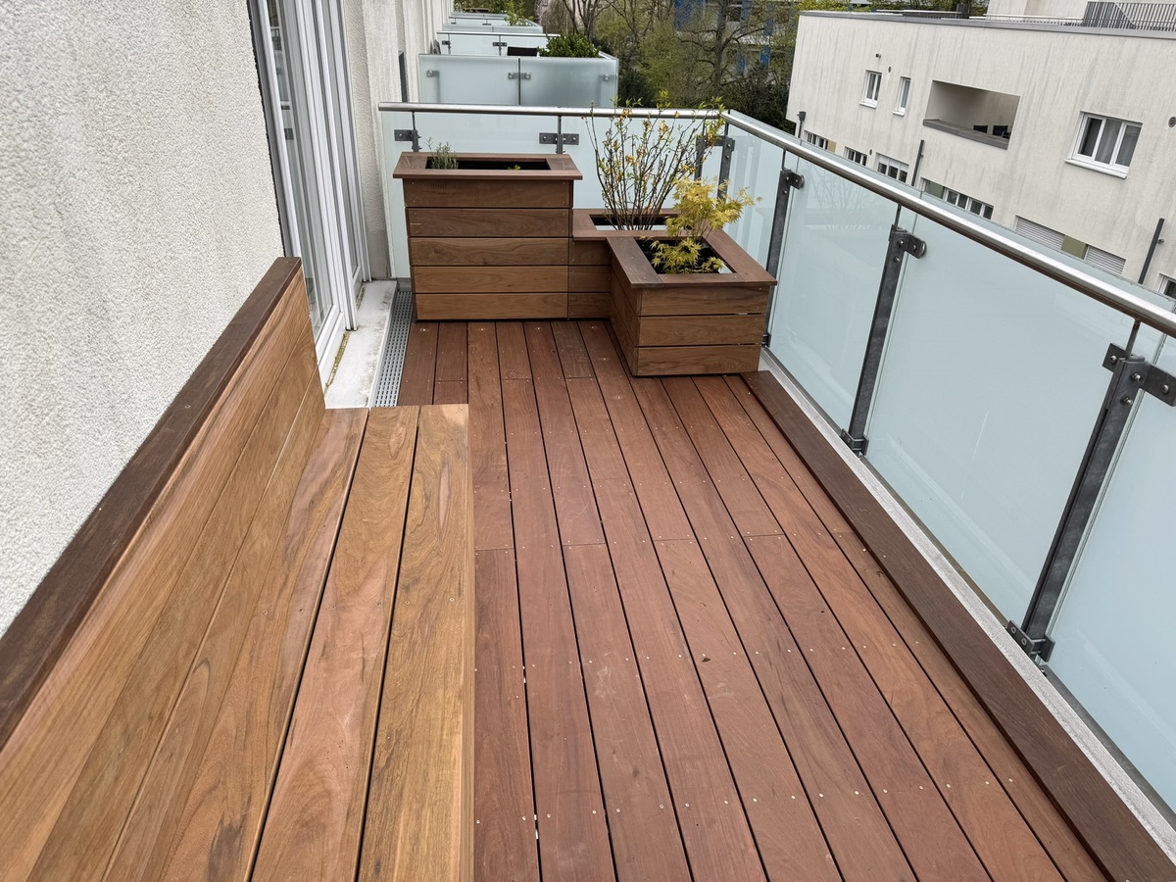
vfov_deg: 56.8
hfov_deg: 71.6
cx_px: 588
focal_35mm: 24
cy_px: 441
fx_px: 815
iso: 80
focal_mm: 6.86
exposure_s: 1/832
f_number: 1.78
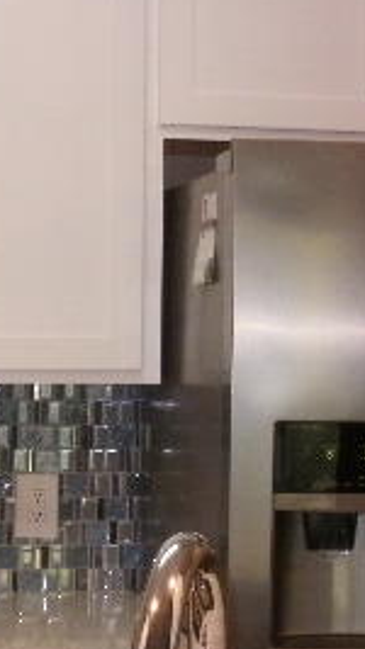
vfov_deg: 22.4
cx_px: 44
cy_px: 530
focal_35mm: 94
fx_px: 1619
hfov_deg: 12.8
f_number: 3.5
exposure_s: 1/30
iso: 125
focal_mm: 6.3
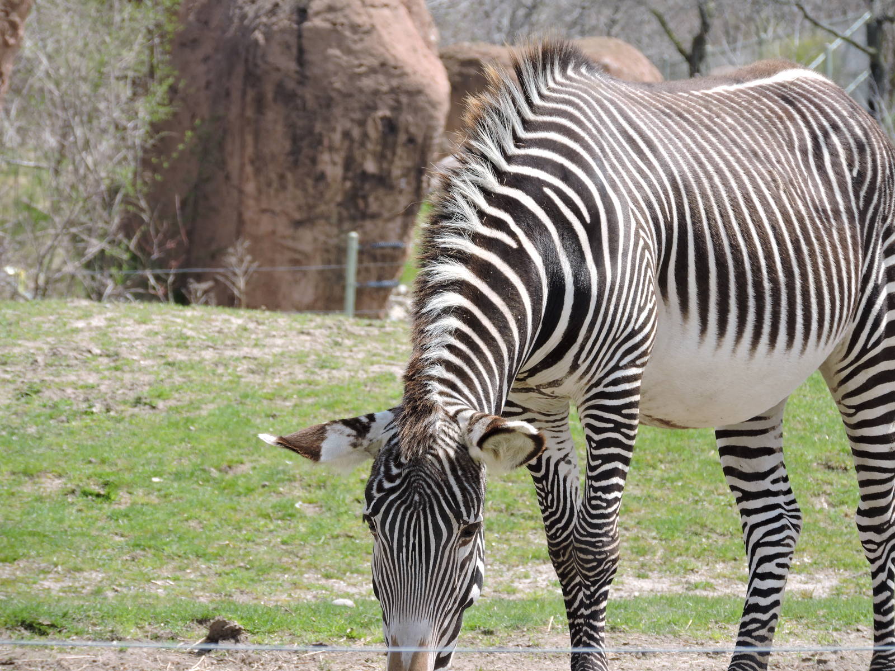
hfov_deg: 5.0
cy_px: 336
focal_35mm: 400
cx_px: 448
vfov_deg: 3.7
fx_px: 10342
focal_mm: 71.3
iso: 100
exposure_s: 1/250
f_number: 4.8
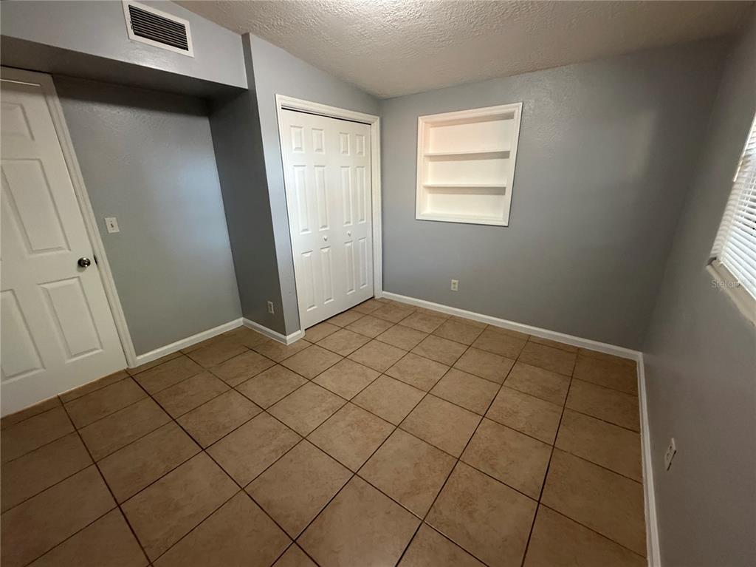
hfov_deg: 102.1
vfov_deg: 85.6
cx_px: 378
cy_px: 284
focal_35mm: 14
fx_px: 306
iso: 500
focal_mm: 2.22
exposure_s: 1/60
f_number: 2.2
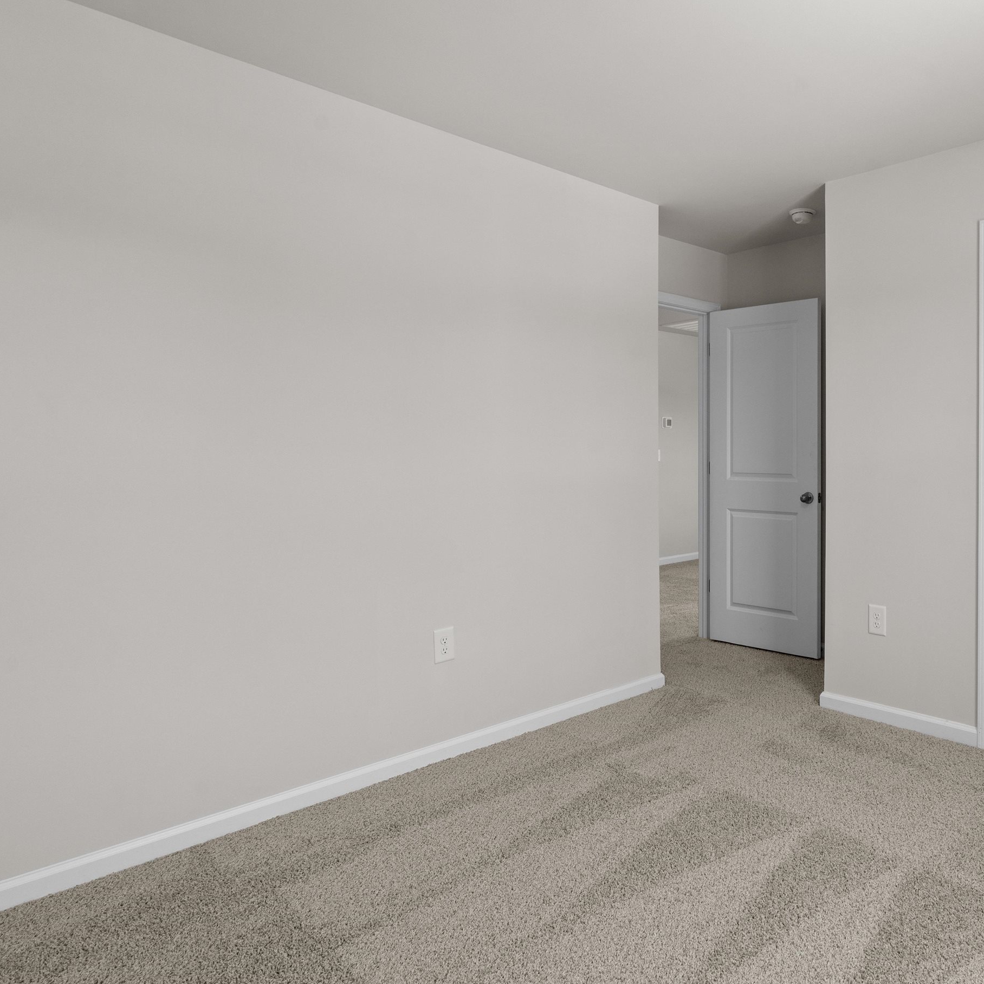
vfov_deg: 67.2
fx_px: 740
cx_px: 717
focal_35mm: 23
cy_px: 455
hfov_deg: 63.9
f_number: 9
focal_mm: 16
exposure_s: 1/15
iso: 640
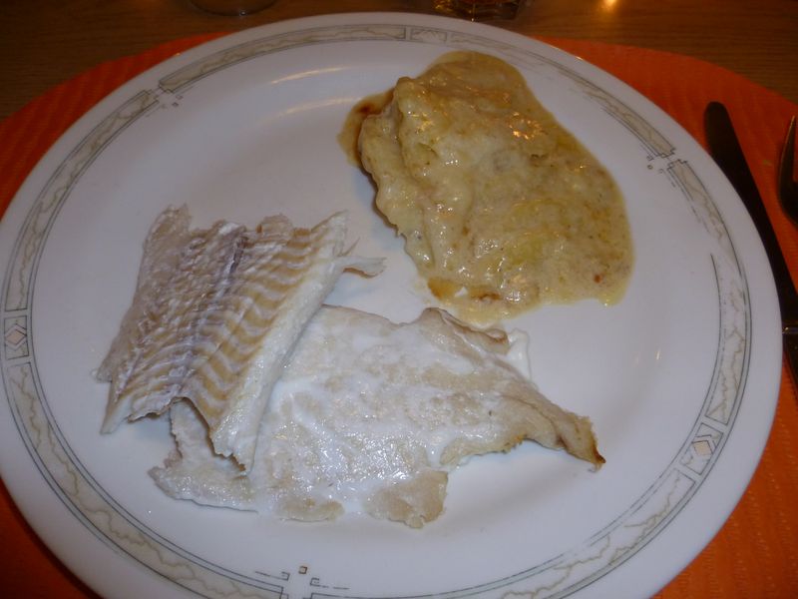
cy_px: 300
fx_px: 645
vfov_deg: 49.7
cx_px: 399
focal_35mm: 28
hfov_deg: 63.4
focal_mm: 5
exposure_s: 1/30
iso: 200
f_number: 2.8
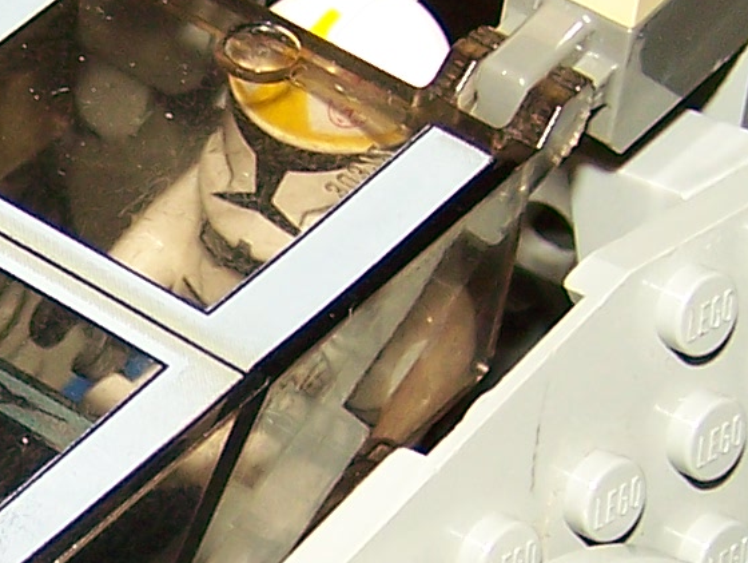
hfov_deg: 10.1
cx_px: -127
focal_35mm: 192
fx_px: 4152
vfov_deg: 7.7
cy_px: 552
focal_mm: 6.3
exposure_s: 1/60
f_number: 2.8
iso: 80
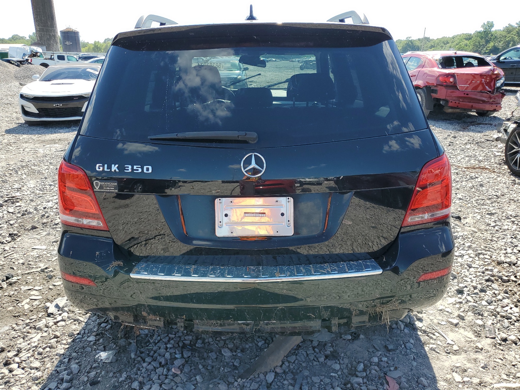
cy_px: 195
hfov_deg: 67.3
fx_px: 391
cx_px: 260
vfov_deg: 53.1
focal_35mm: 26
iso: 50
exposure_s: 1/1429
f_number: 1.5
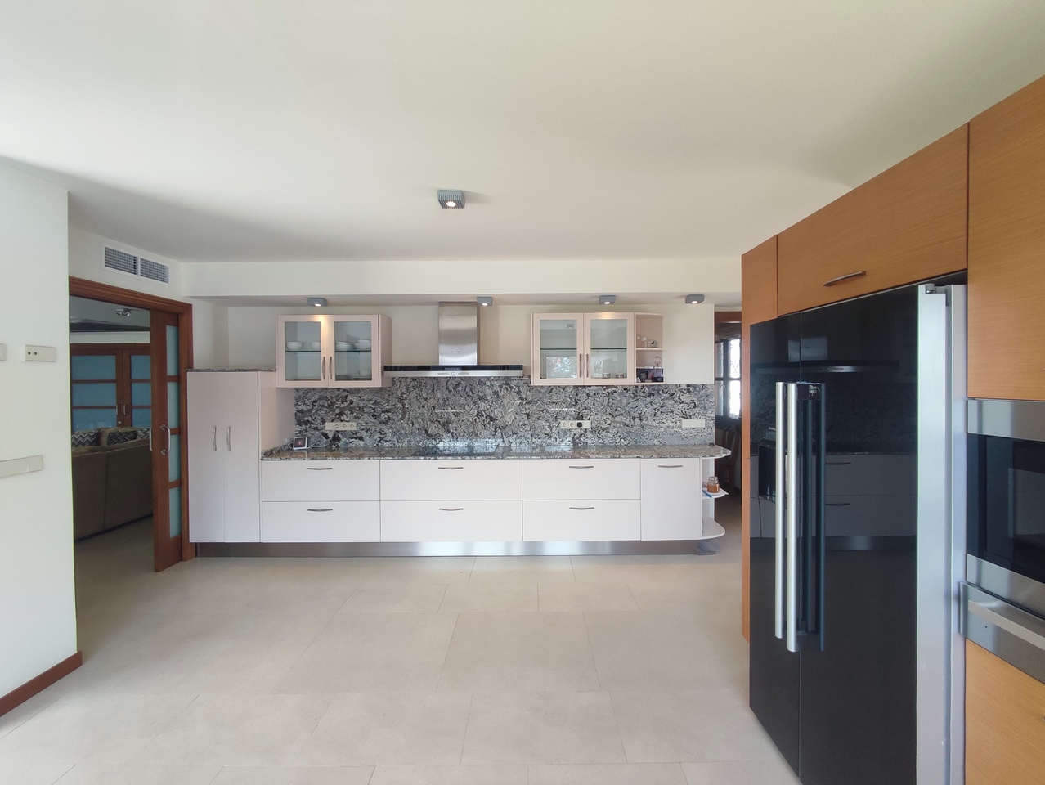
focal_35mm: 16
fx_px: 483
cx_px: 522
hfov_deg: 94.5
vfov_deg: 78.2
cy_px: 392
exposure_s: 1/120
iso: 98
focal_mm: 1.65
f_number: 2.2
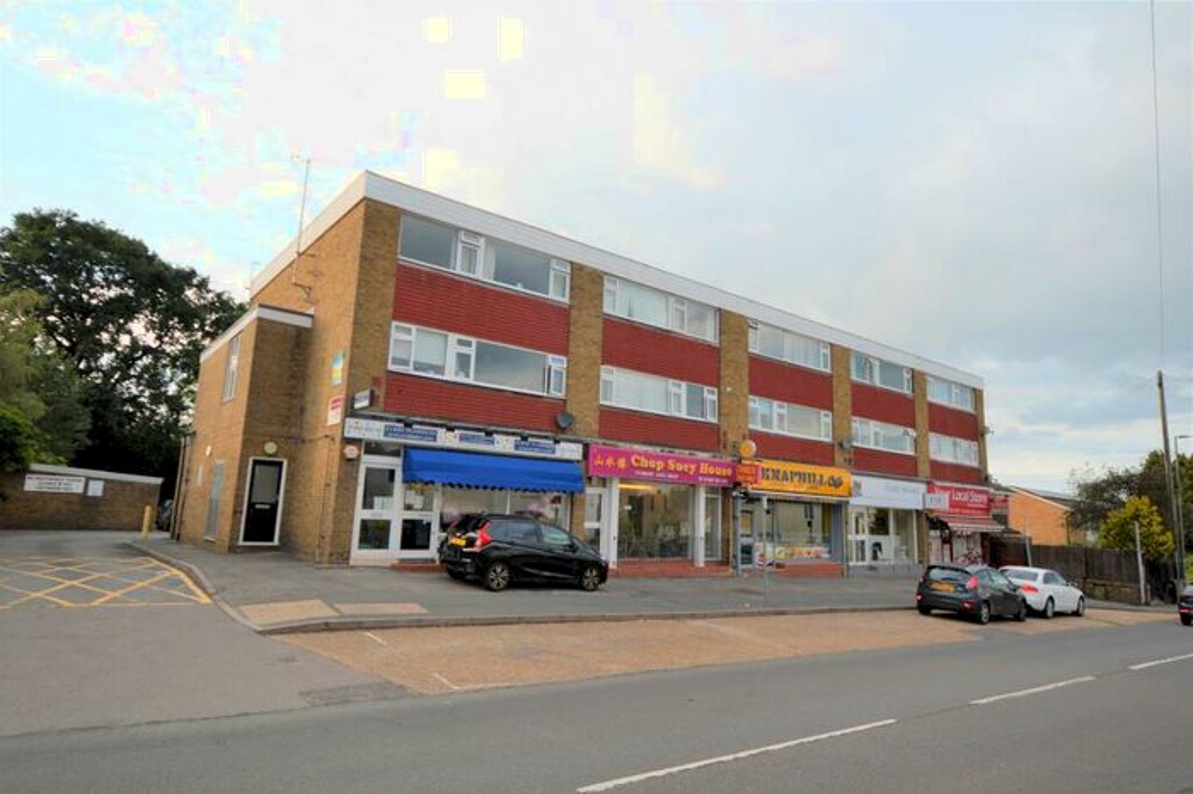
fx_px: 696
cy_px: 397
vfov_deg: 59.4
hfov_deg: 81.2
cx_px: 596
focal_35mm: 21
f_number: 5
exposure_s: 1/200
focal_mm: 14
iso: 100
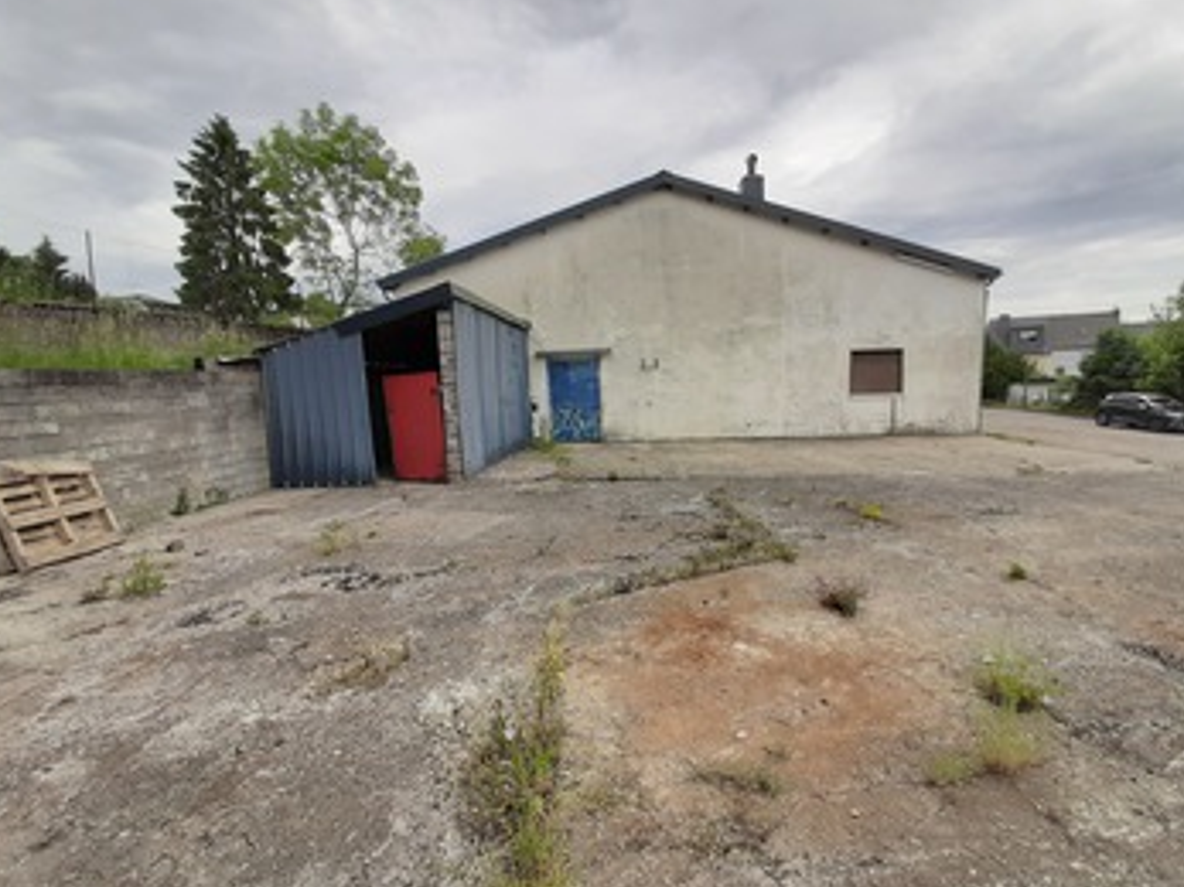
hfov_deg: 98.0
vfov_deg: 81.7
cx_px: 635
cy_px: 457
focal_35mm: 15
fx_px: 513
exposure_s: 1/805
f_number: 2.2
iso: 40
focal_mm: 1.42
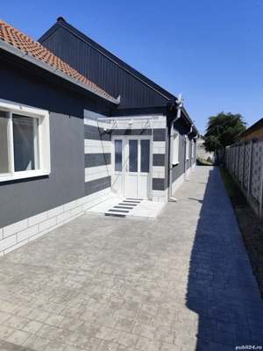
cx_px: 132
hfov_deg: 58.9
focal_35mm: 23
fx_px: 233
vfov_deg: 73.9
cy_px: 176
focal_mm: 6.19
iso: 50
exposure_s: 1/1486
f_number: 1.65
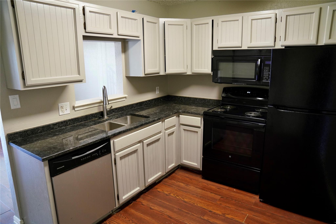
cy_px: 112
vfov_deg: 53.1
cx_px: 168
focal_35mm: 24
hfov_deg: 73.7
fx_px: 224
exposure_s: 1/160
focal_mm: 24
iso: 1600
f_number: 2.8
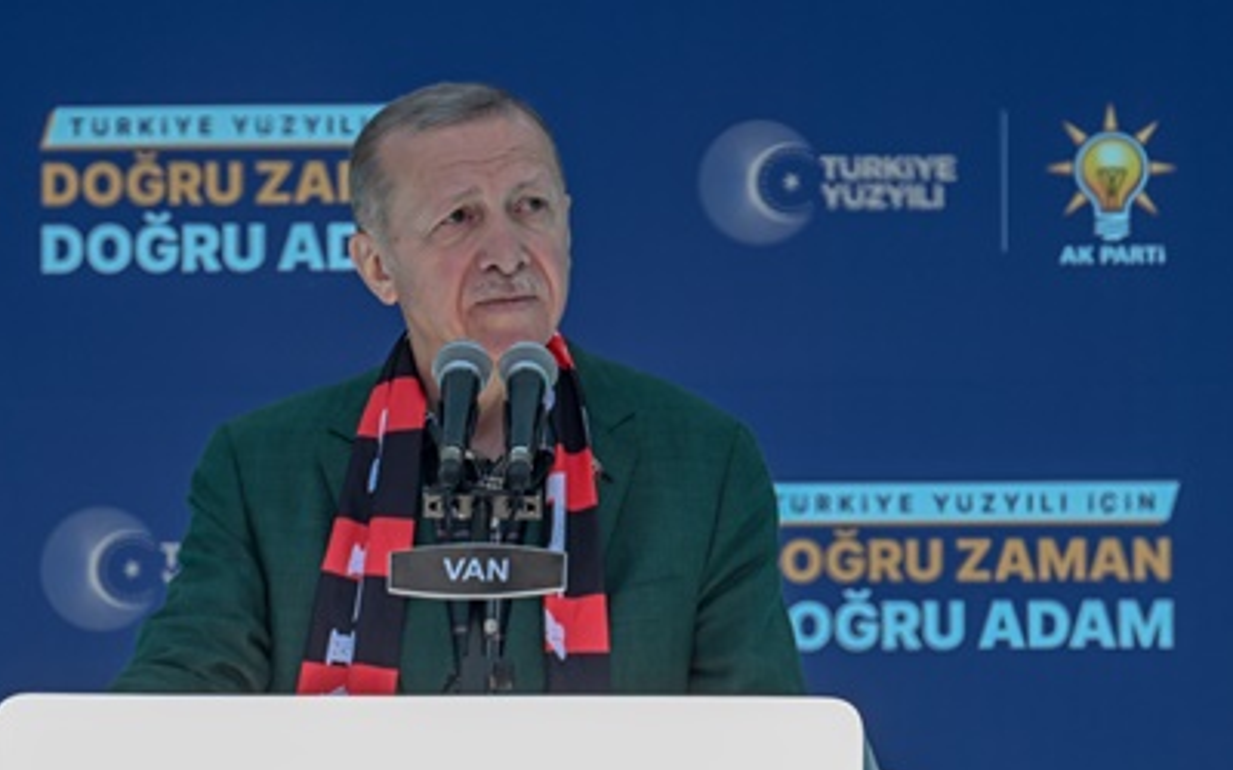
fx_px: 20565
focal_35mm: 612
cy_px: 459
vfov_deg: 2.1
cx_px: 573
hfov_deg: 3.4
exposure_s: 1/160
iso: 100
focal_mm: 400
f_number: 7.1
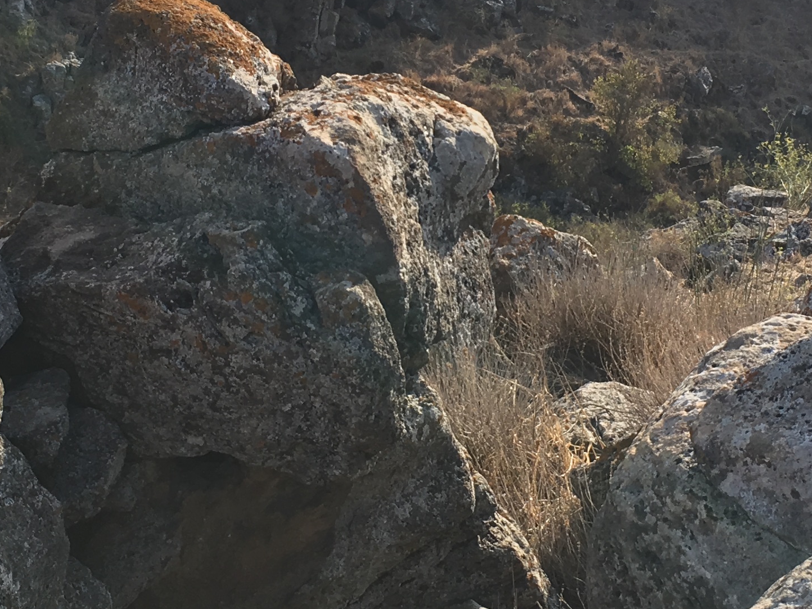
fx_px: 1900
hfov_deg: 24.1
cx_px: 408
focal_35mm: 81
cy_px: 195
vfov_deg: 18.2
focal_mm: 4.15
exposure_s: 1/615
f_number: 2.2
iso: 25
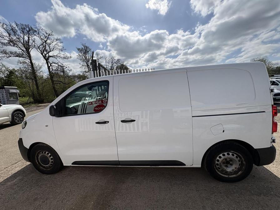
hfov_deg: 102.1
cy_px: 105
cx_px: 140
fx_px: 113
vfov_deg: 85.7
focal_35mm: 14
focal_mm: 2.22
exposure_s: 1/3717
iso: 50
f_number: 2.2
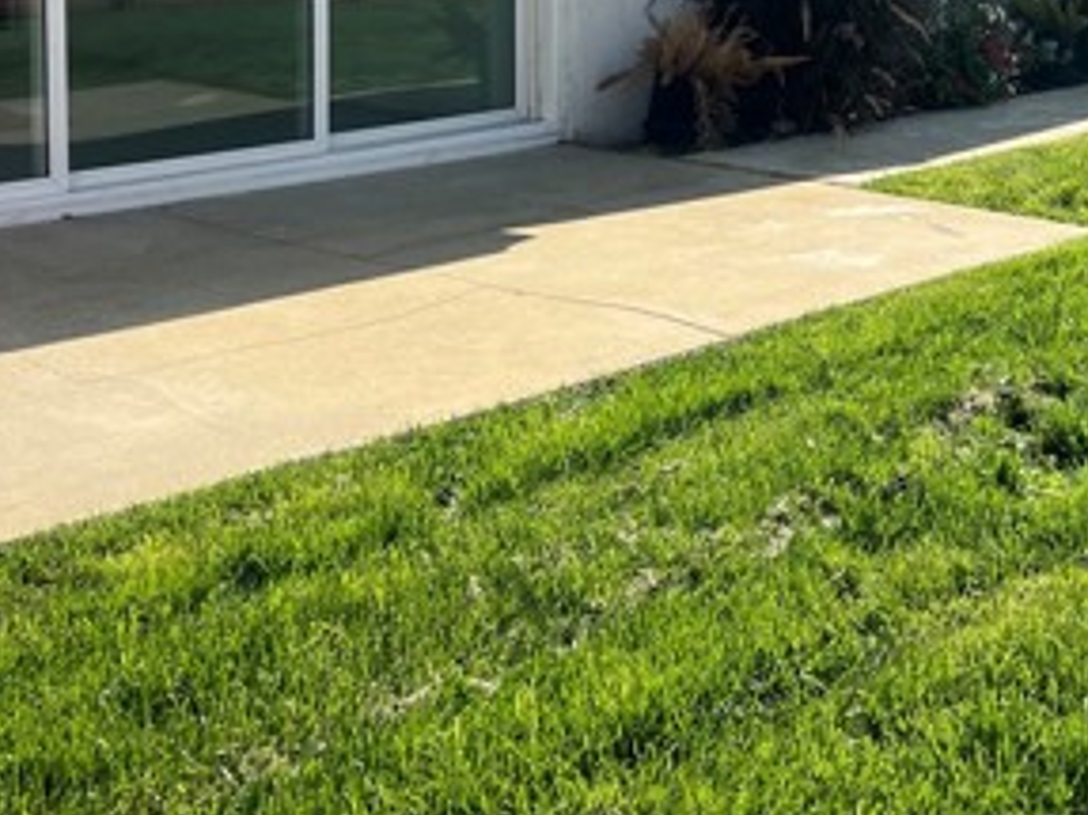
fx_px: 1822
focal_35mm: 58
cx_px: 770
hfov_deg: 32.8
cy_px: 42
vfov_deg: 24.3
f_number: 1.5
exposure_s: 1/4115
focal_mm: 5.7
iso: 50
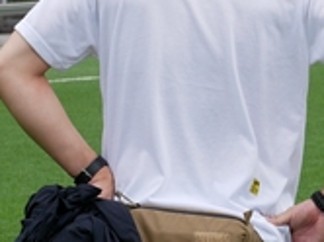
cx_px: 408
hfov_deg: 4.8
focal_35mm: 415
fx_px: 3879
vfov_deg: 3.6
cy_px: 109
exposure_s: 1/320
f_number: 6.3
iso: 200
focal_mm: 43
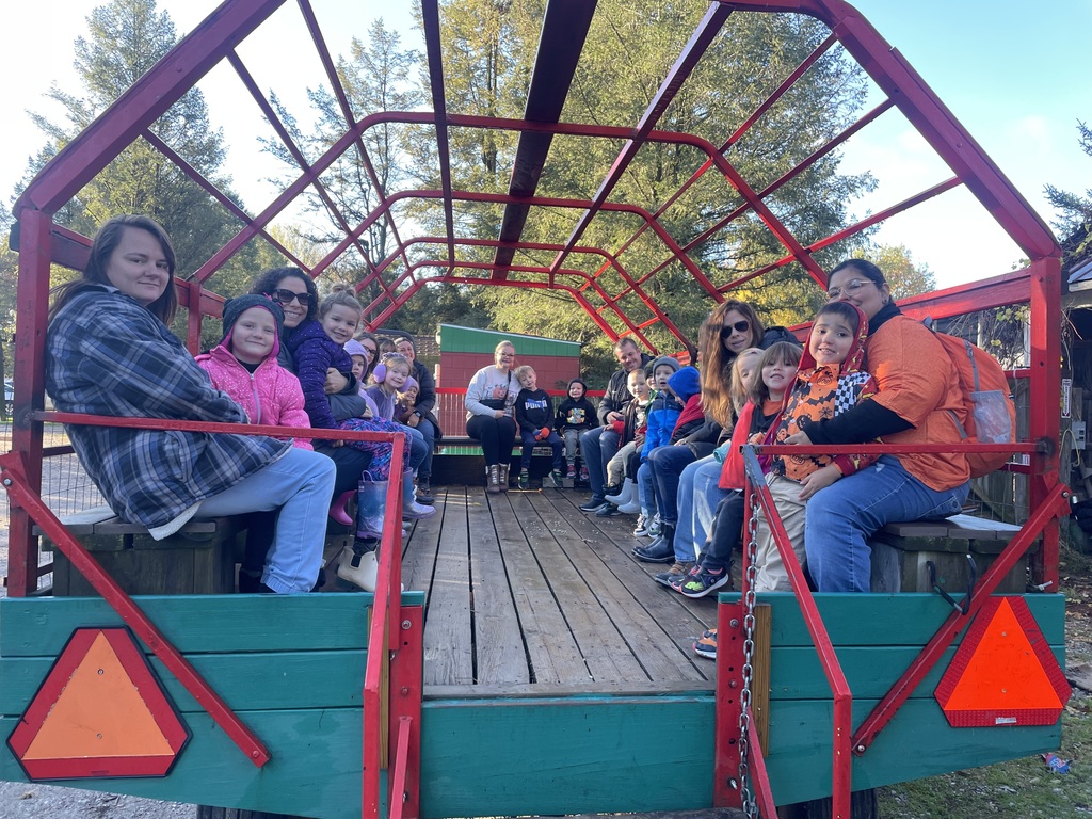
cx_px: 546
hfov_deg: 67.3
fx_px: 820
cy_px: 410
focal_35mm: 26
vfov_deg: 53.1
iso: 32
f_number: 1.6
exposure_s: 1/121
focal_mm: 4.2
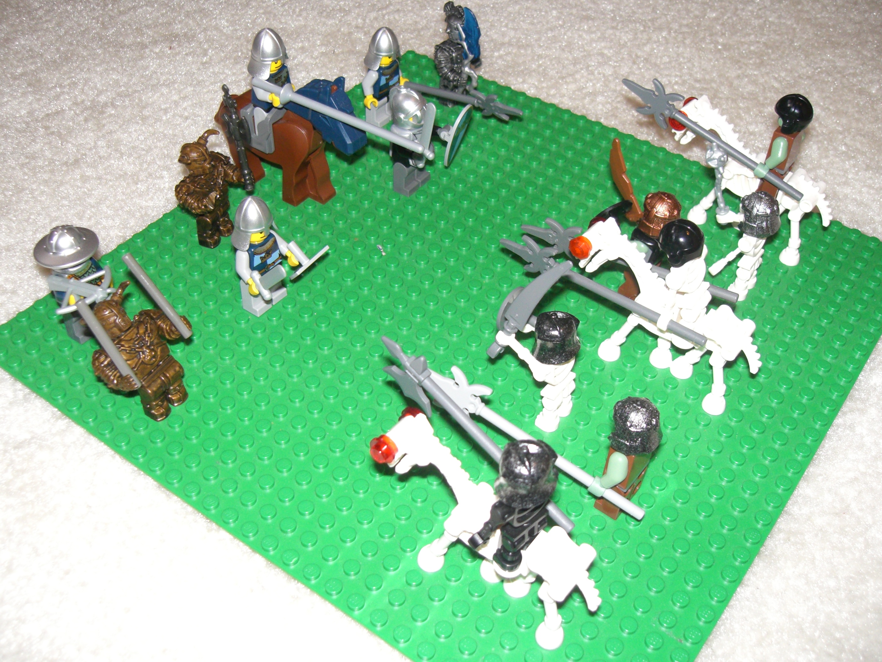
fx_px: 968
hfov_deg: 49.0
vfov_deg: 37.7
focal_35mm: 38
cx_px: 441
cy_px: 331
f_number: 3.1
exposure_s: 1/60
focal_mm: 6.3
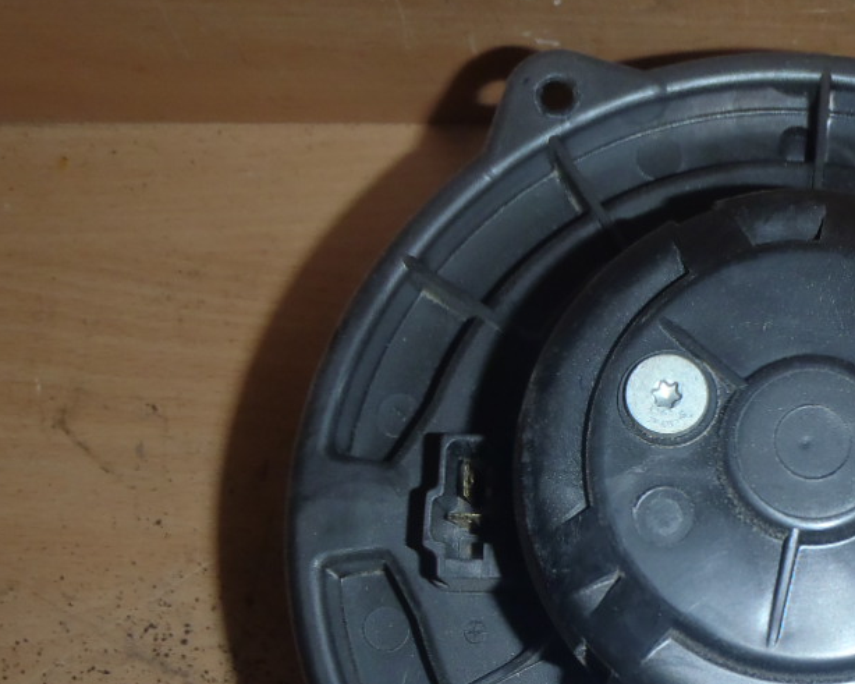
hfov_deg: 31.6
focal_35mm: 57
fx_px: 1442
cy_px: 593
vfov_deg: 26.0
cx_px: 751
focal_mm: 5
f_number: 3.9
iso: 100
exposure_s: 1/30
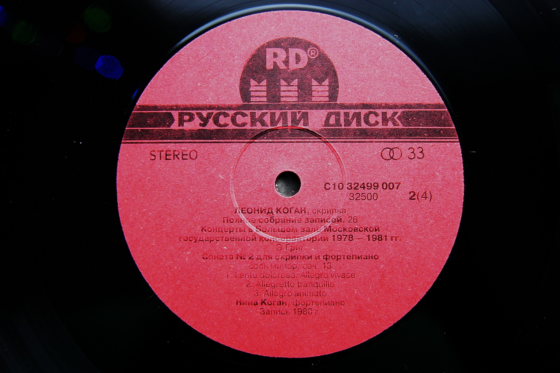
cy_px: 186
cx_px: 280
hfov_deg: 37.9
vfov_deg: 25.7
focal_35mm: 52
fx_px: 816
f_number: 3.3
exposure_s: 1/40
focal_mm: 35
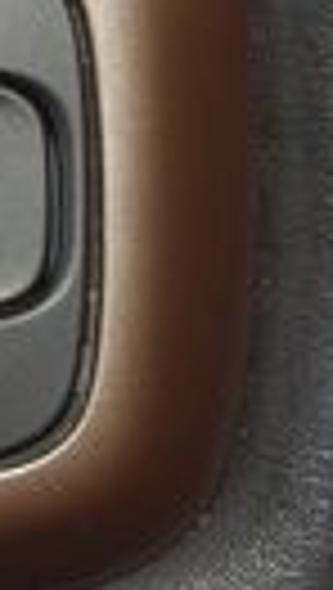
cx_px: -400
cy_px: 52
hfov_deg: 2.3
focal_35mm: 536
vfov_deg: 4.0
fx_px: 8387
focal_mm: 70
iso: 100
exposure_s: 1/125
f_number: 8
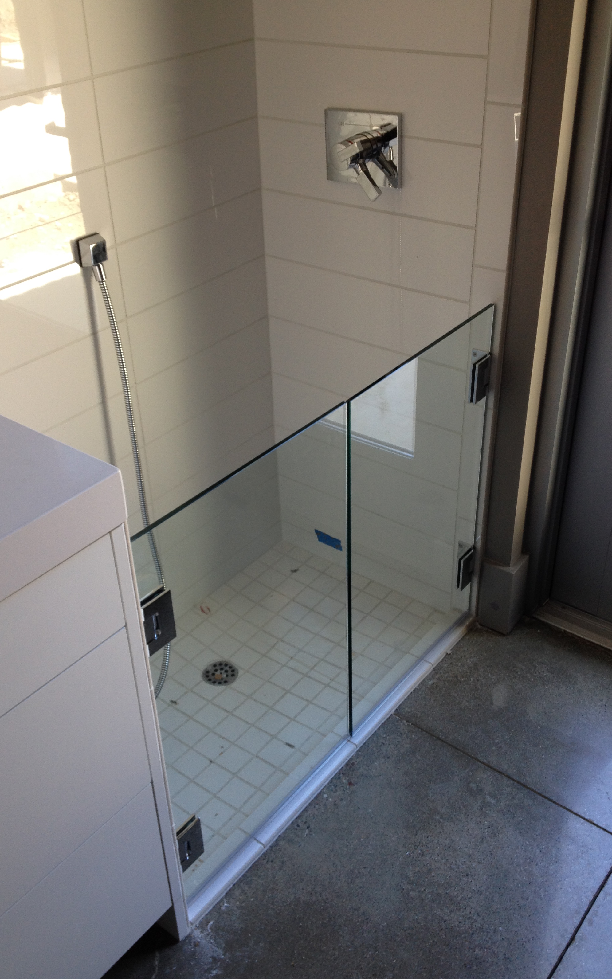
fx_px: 1014
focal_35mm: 38
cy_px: 491
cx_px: 272
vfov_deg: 51.5
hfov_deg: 33.6
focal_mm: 4.28
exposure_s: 1/30
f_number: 2.4
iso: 50
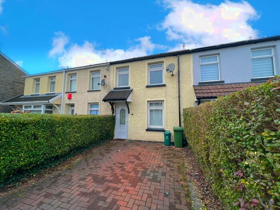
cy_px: 105
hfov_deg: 106.2
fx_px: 105
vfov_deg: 89.9
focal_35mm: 13
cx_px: 140
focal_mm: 1.57
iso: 32
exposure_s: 1/240
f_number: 1.8
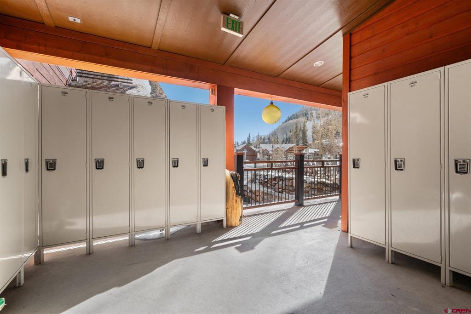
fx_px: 209
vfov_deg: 73.8
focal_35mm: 16
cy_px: 157
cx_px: 236
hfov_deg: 96.7
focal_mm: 16
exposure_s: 1/60
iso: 400
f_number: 8
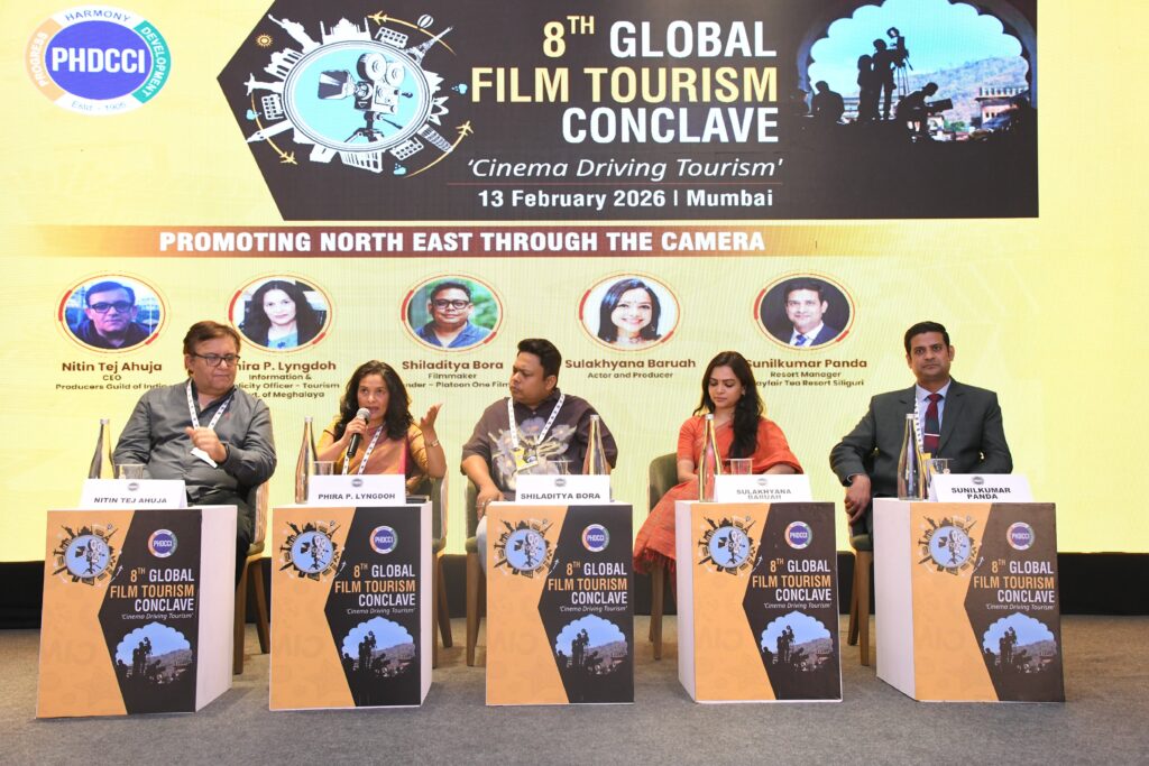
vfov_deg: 35.1
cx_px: 574
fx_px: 1213
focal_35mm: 38
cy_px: 383
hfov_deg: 50.7
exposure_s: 1/125
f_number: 6.3
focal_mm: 38
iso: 3200
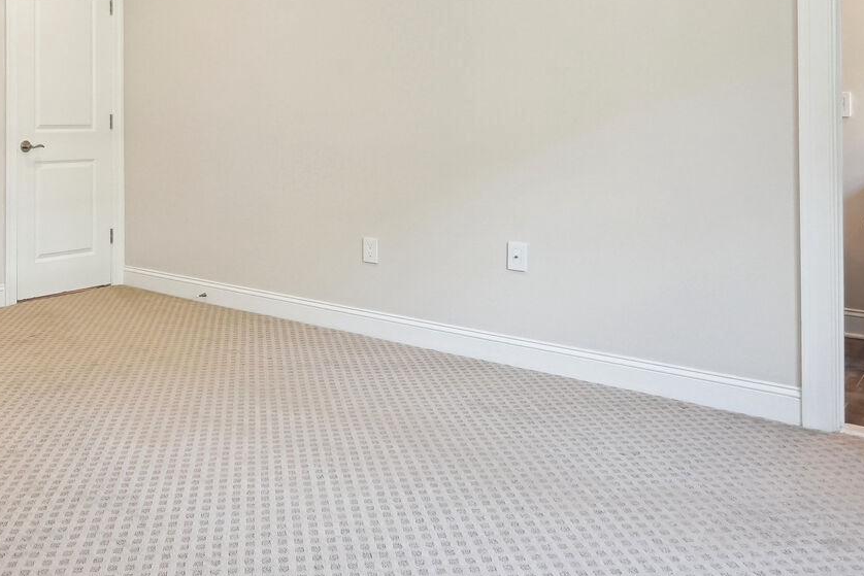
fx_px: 792
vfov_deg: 38.8
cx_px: 101
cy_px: 133
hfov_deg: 51.2
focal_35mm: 33
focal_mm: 16
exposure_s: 1/20
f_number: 9
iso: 800
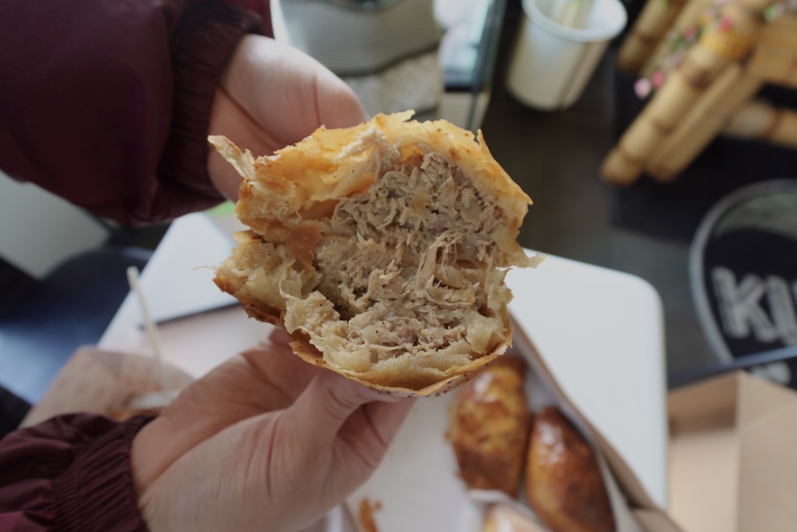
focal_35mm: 18
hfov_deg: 90.0
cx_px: 398
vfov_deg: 67.5
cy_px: 266
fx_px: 399
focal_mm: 6.9
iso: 125
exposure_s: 1/80
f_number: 2.2
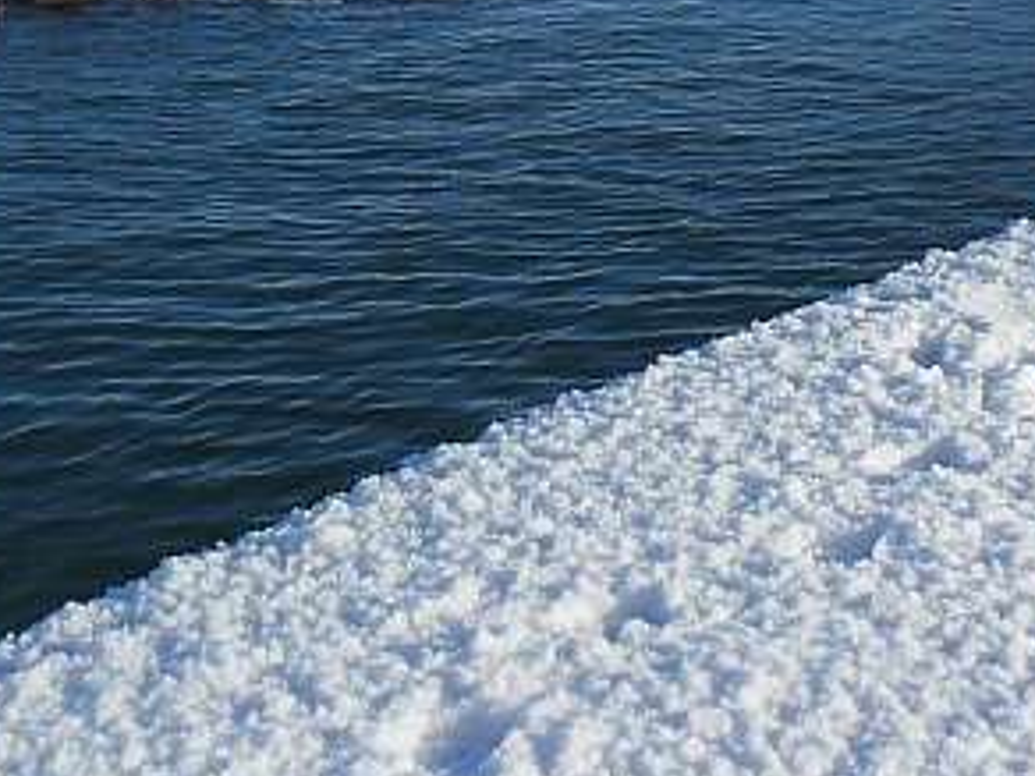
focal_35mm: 74
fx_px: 2213
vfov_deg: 18.5
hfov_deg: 26.3
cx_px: 631
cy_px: -241
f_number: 8.9
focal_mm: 4.9
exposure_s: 1/350
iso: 100
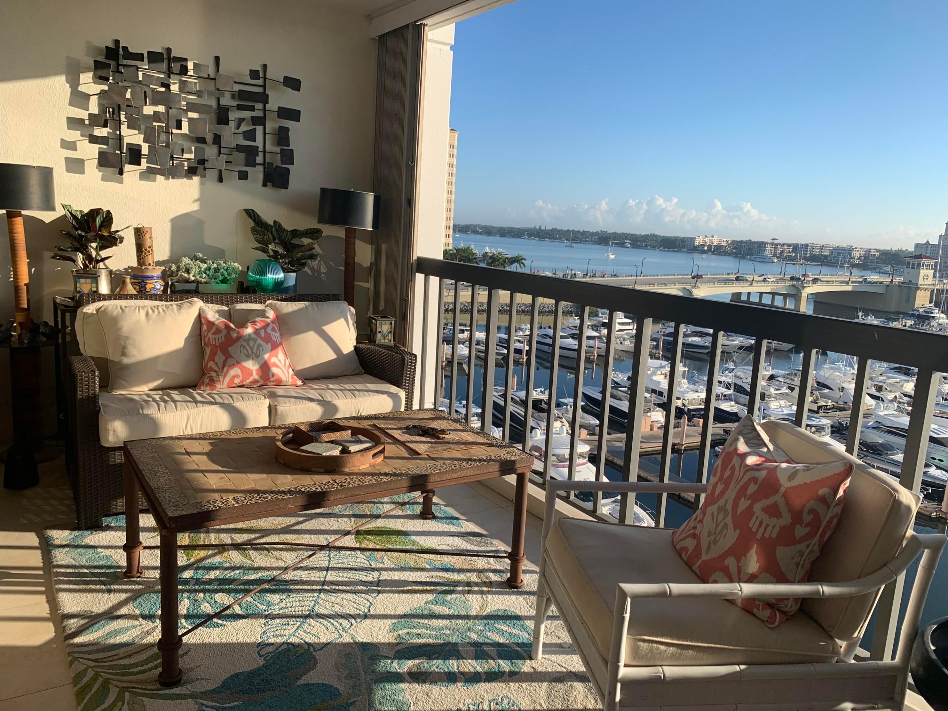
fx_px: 712
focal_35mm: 26
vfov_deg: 53.1
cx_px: 474
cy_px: 356
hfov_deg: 67.3
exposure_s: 1/1748
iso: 25
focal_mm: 4.25
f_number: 1.8
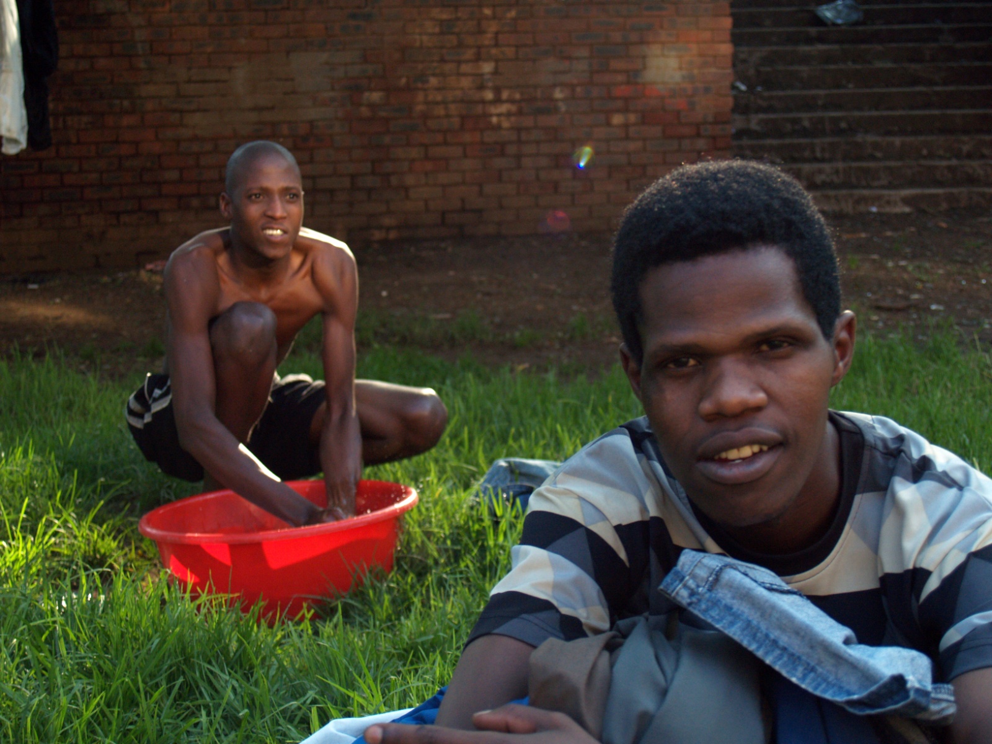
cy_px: 372
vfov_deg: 21.6
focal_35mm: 68
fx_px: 1949
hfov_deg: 28.6
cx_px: 496
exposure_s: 1/250
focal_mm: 34
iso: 400
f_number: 5
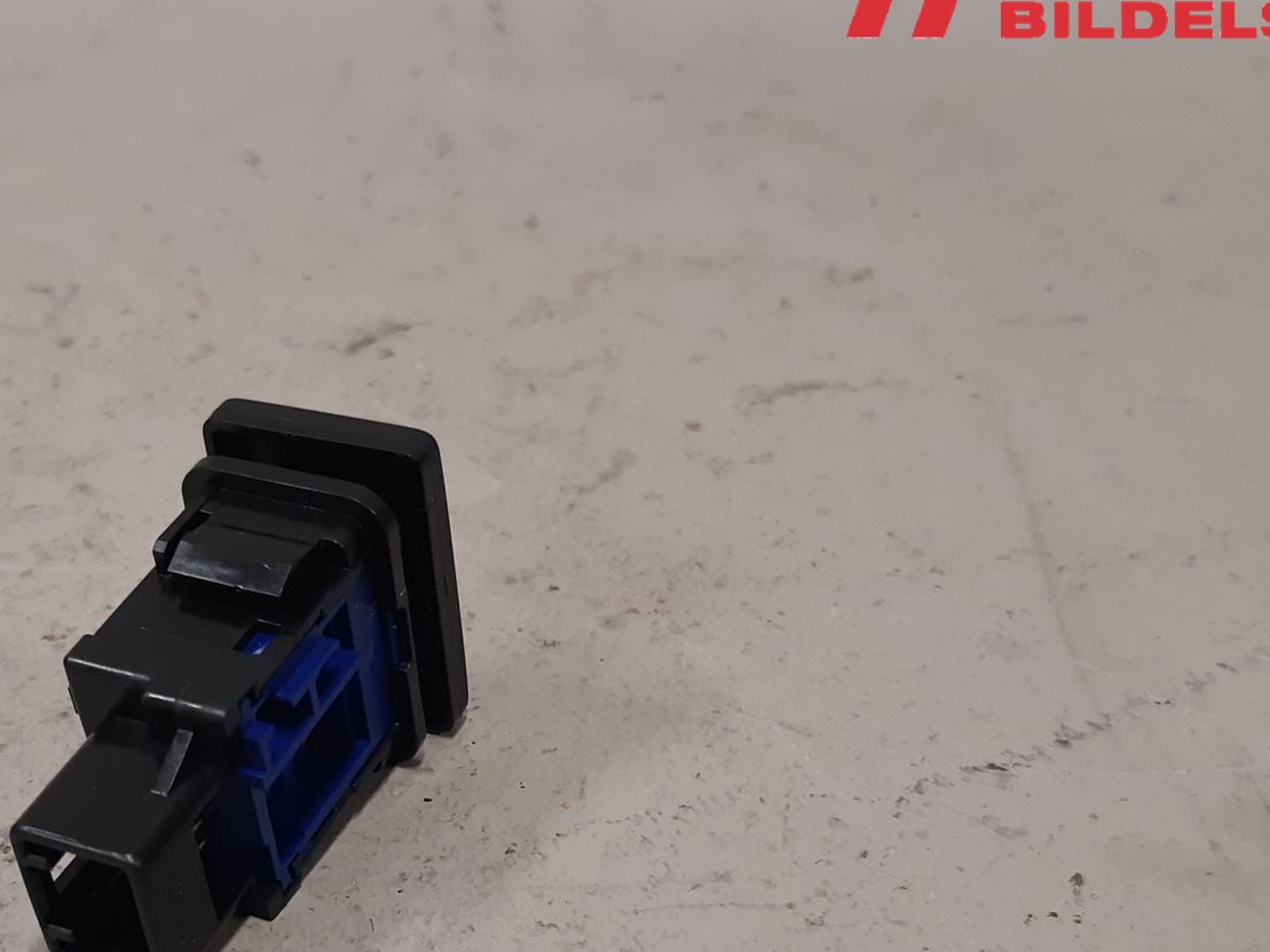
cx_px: 377
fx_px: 1761
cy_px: 723
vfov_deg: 29.7
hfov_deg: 39.0
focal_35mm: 48
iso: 125
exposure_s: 1/50
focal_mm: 3.93
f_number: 1.7
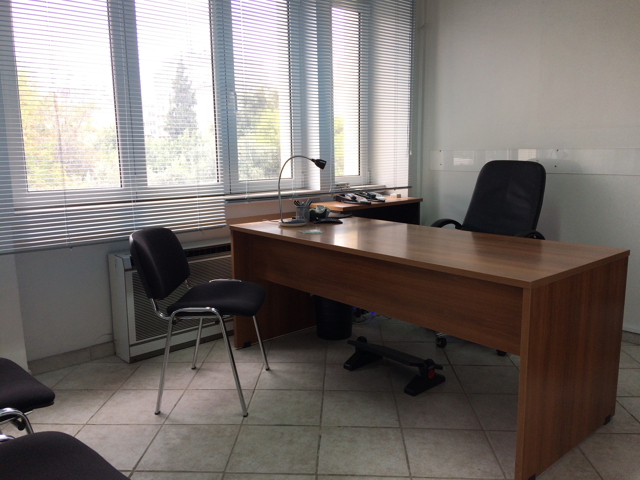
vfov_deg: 48.2
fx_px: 536
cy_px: 240
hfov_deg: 61.7
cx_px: 320
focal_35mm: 29
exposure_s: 1/100
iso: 32
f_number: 2.2
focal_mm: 4.15
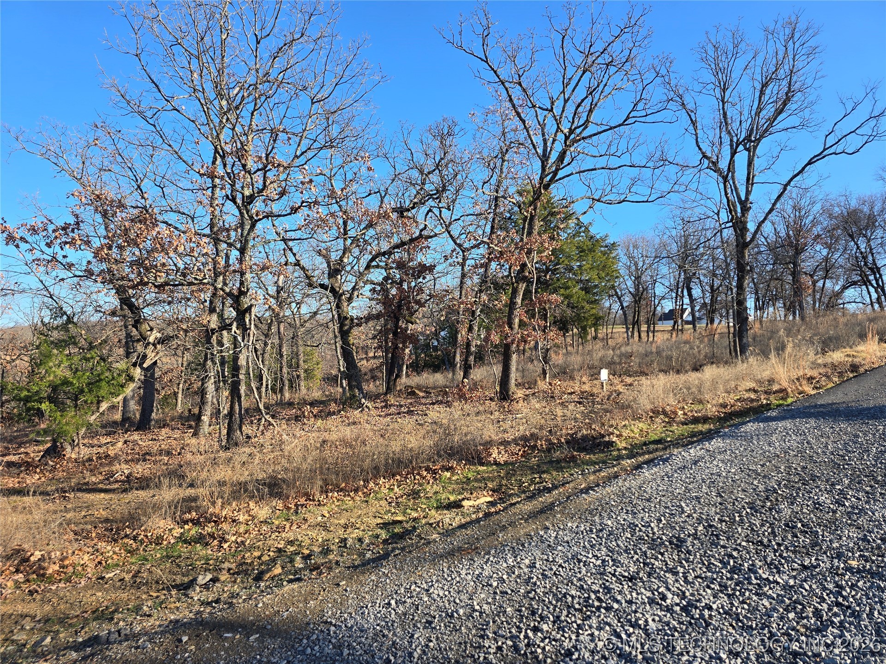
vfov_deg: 58.9
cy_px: 332
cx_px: 443
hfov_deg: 73.9
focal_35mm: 23
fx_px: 589
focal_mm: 6.3
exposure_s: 1/338
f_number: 1.7
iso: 12
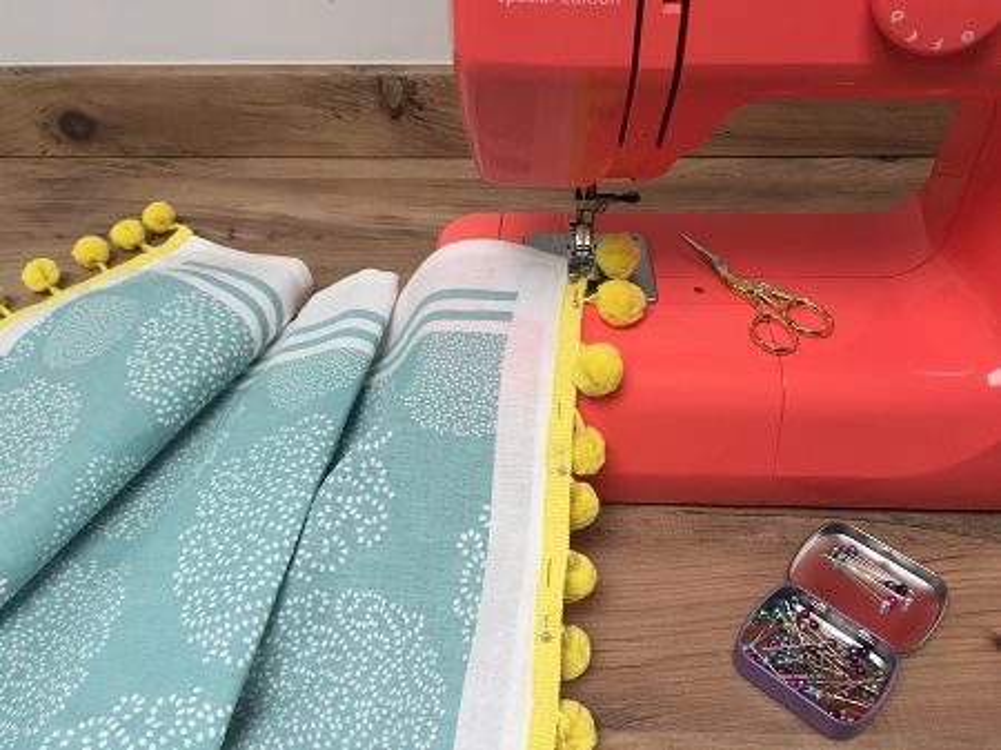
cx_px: 500
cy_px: 375
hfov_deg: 61.7
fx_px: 838
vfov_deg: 48.2
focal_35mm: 29
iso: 32
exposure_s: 1/100
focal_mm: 4.15
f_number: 2.2
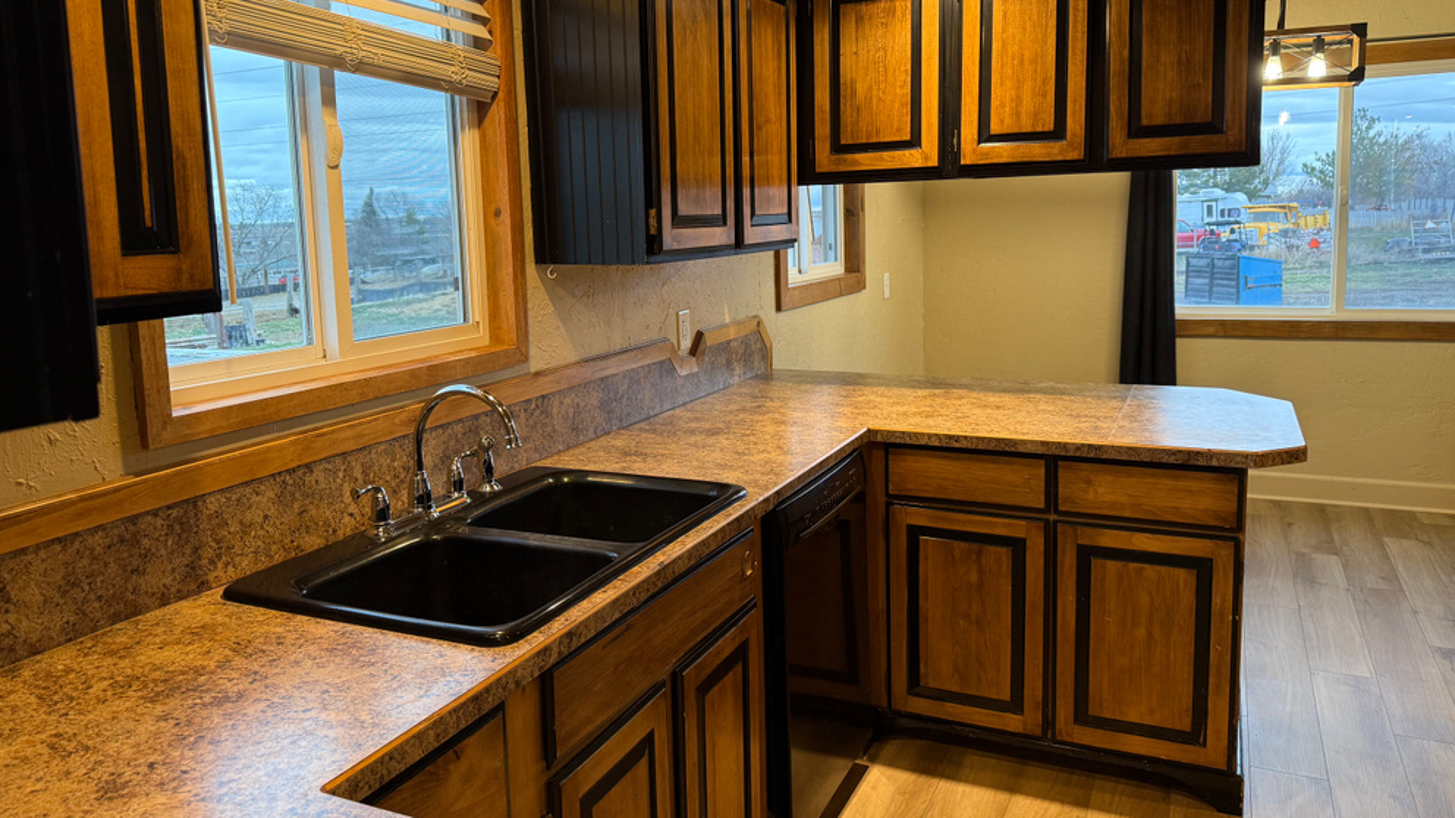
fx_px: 1042
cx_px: 716
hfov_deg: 69.9
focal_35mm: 27
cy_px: 331
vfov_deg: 42.7
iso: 160
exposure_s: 1/60
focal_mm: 6.76
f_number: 1.78
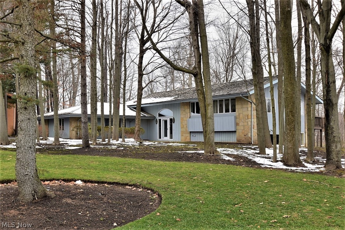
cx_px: 172
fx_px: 345
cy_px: 115
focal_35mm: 36
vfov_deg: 36.8
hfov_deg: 53.2
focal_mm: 24
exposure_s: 1/25
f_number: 13
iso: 100
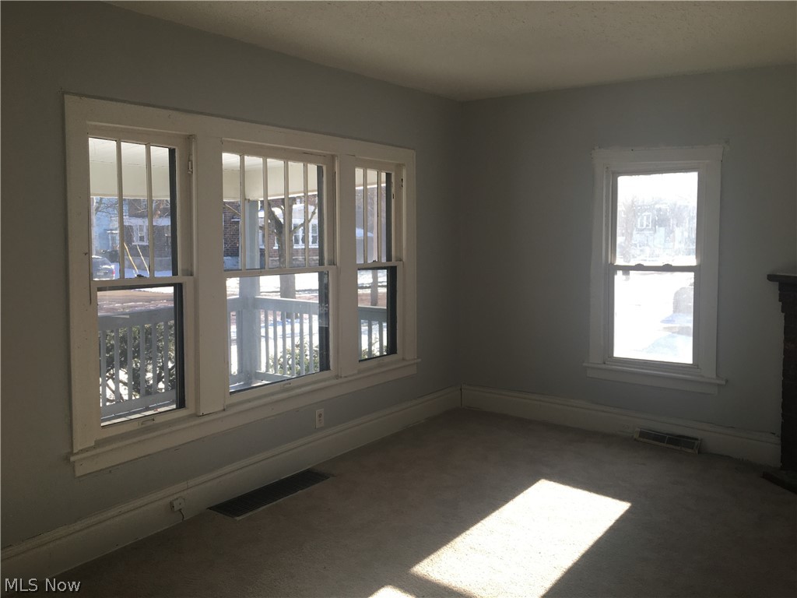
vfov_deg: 48.2
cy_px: 299
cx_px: 398
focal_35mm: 29
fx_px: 668
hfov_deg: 61.7
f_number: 2.2
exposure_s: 1/172
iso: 25
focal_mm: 4.15
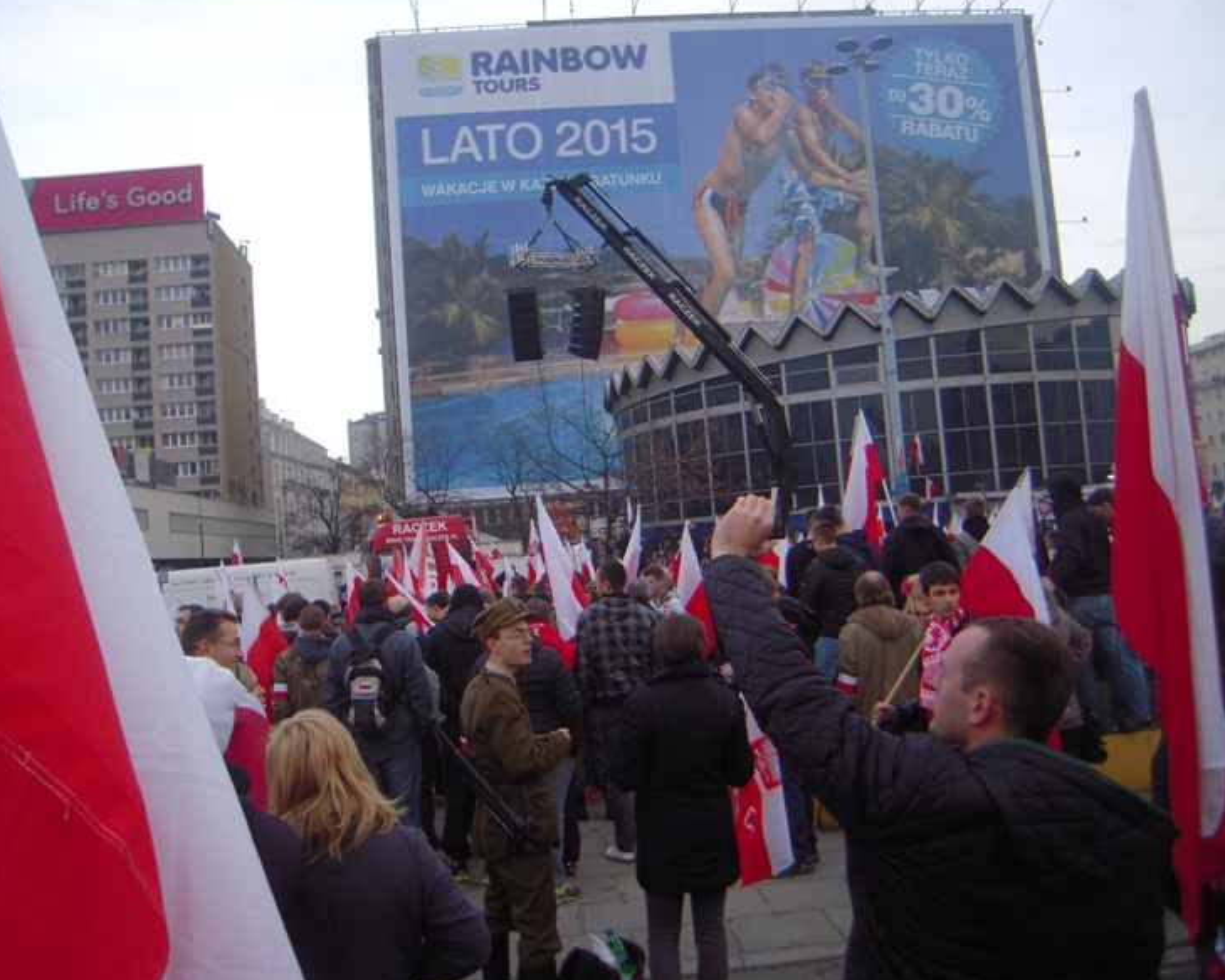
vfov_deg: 48.5
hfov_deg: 58.7
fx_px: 1088
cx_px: 556
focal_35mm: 30
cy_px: 482
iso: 200
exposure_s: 1/250
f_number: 2.7
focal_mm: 5
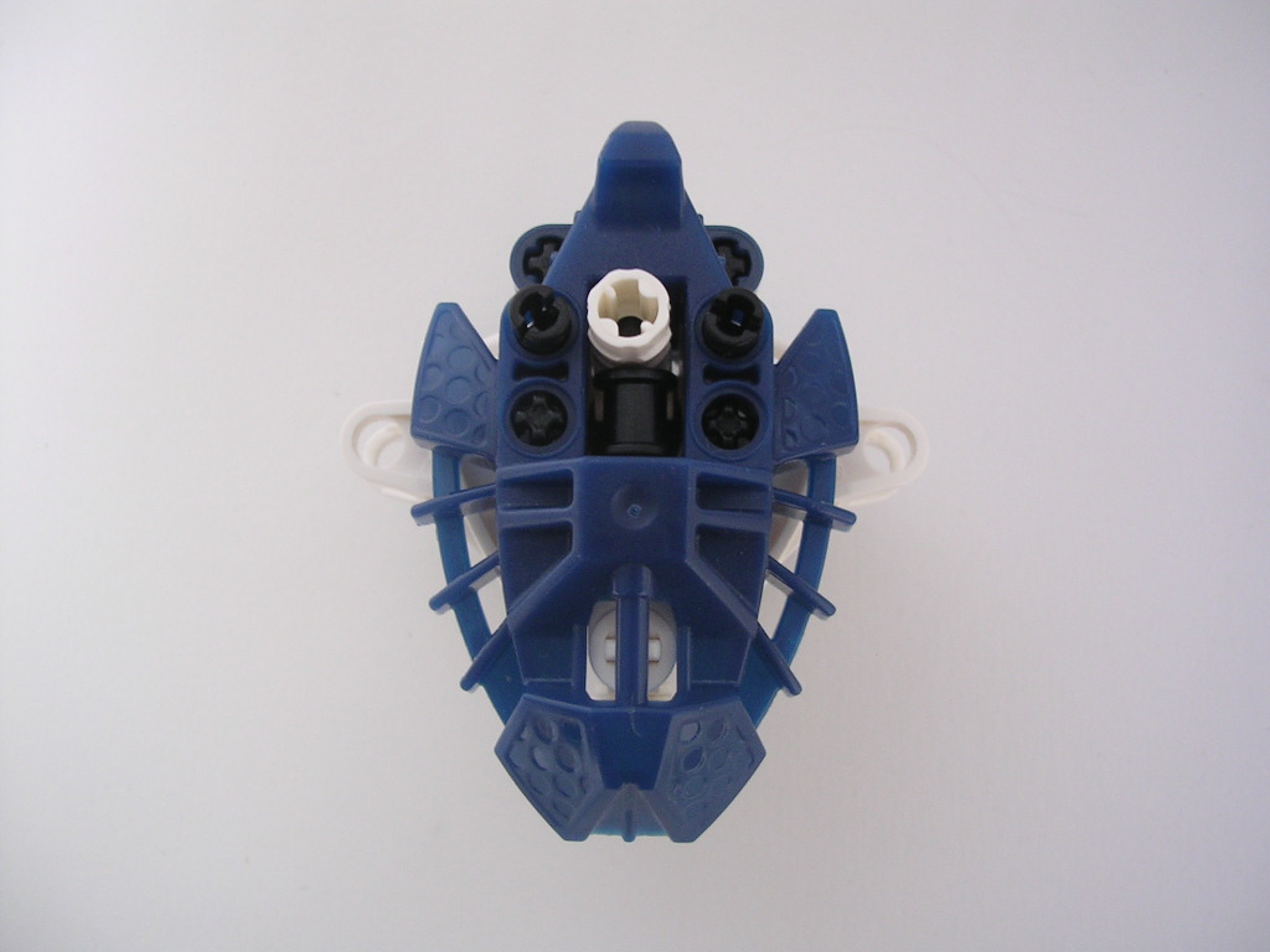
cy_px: 476
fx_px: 1394
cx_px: 635
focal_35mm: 38
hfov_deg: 49.0
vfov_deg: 37.7
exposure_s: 1/7.8
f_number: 2.8
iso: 100
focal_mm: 5.8
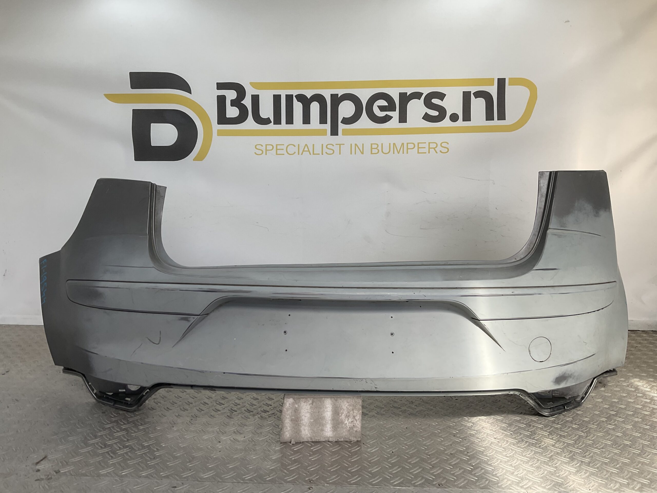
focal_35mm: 29
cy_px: 246
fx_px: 550
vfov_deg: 48.2
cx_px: 328
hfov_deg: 61.7
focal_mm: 3
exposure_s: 1/322
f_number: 1.8
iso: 16
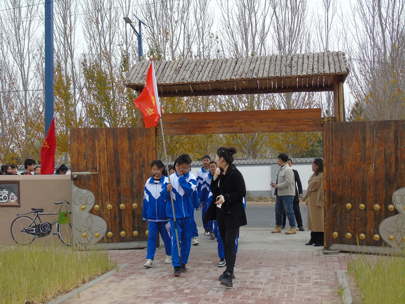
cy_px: 152
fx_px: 538
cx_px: 202
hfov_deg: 41.2
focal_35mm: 46
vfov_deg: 31.5
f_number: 4.1
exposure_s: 1/200
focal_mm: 8.2
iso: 80
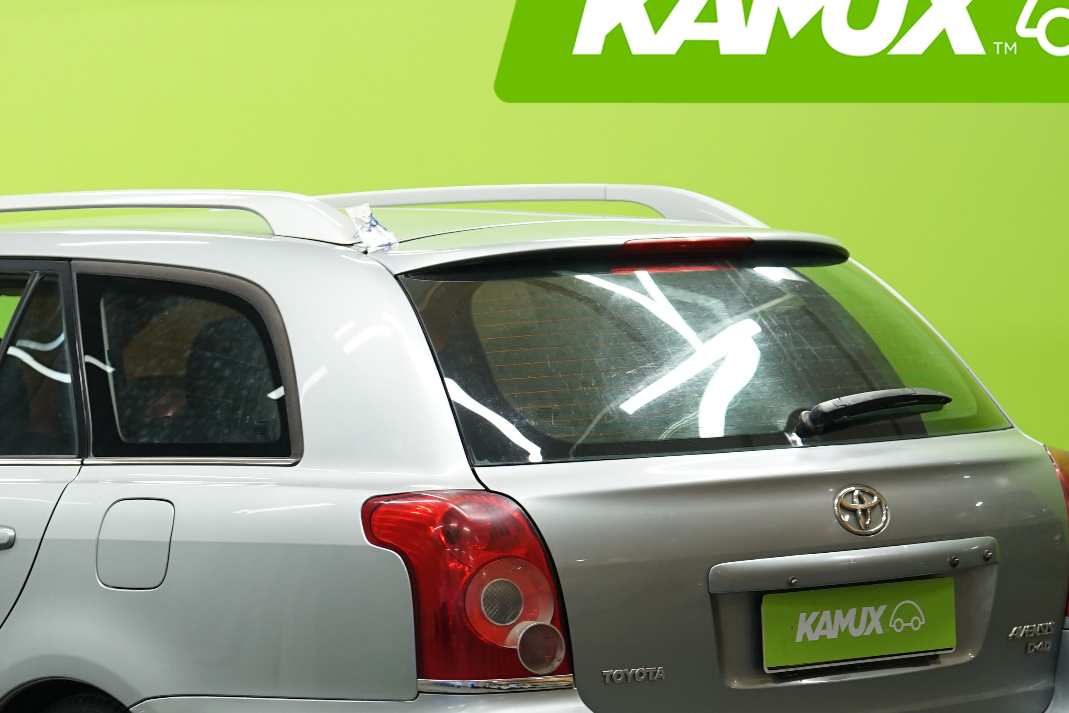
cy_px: 578
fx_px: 3919
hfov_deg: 15.4
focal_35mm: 132
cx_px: 217
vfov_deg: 10.4
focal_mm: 64
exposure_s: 1/40
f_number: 3.2
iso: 500
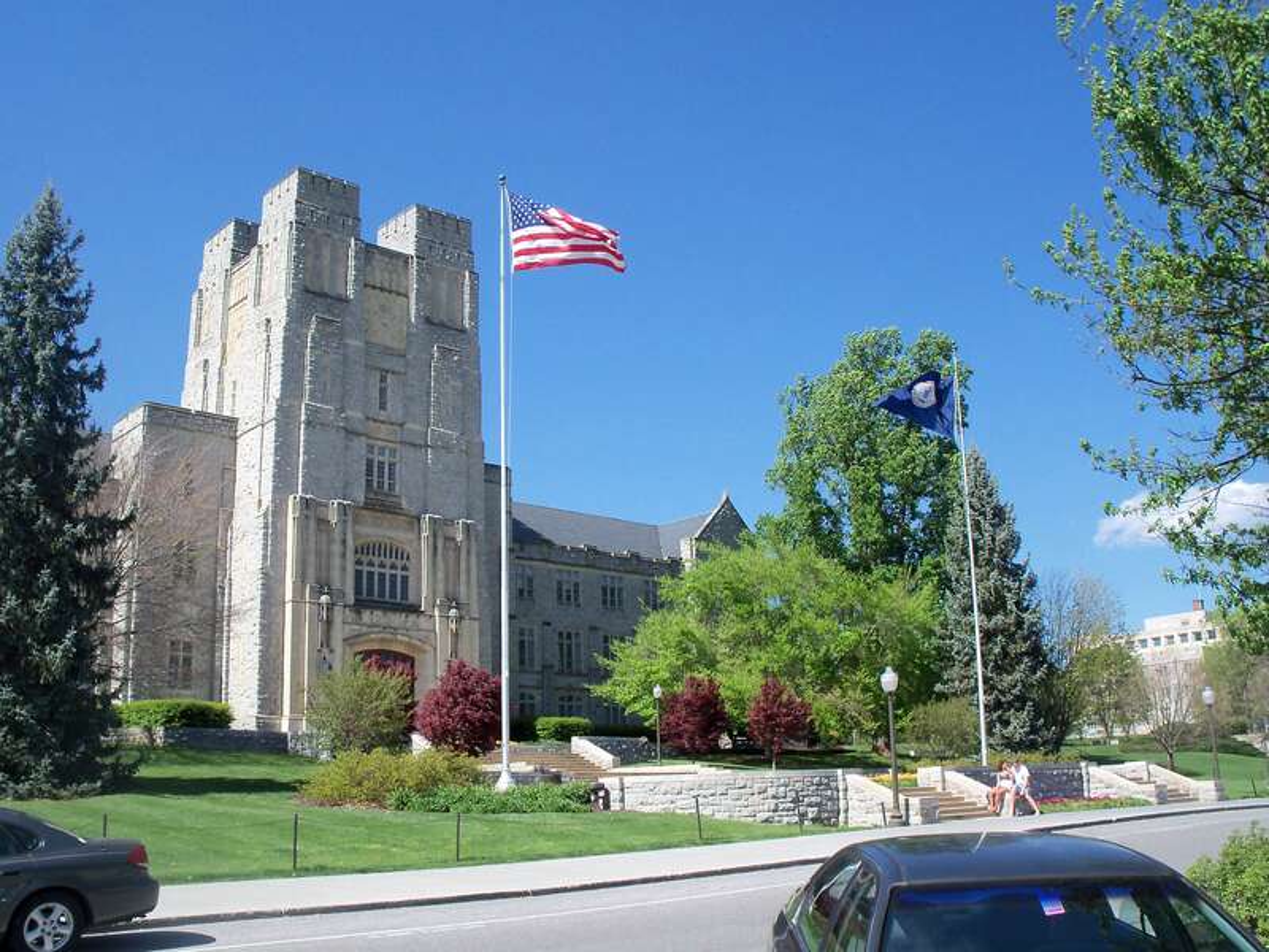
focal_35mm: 35
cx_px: 634
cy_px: 476
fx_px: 1283
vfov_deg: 40.7
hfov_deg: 52.6
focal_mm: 6.3
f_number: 5.5
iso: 80
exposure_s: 1/320
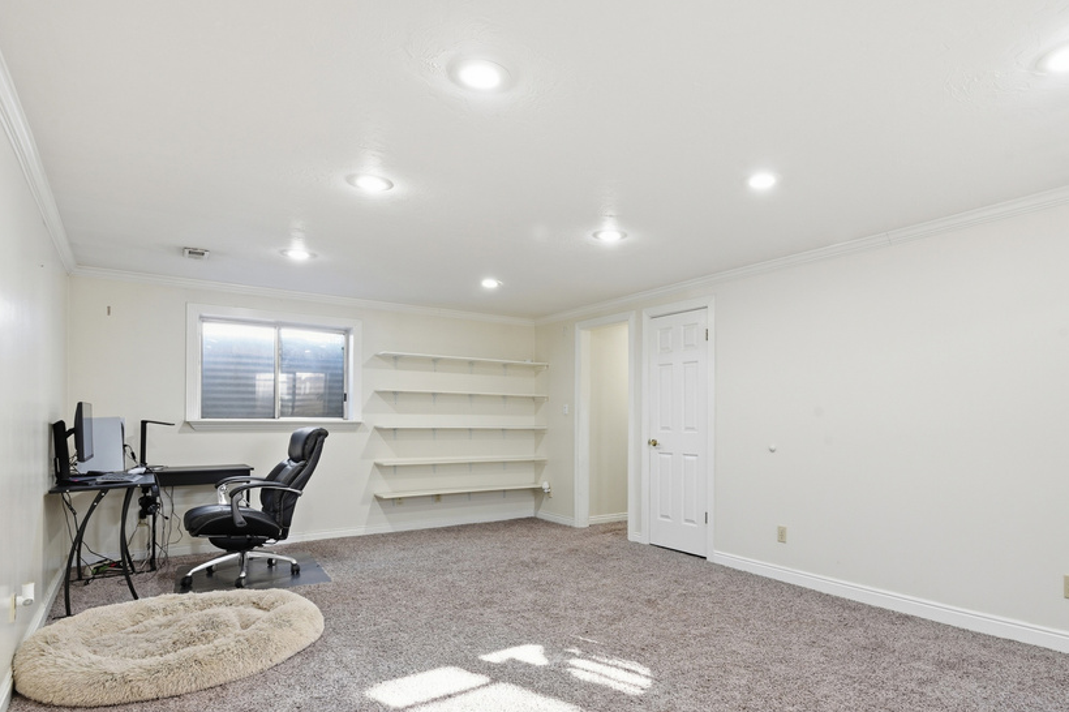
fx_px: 594
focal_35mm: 20
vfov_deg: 61.4
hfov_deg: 83.5
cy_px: 423
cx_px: 608
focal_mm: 16
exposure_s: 1/6
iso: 100
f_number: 10
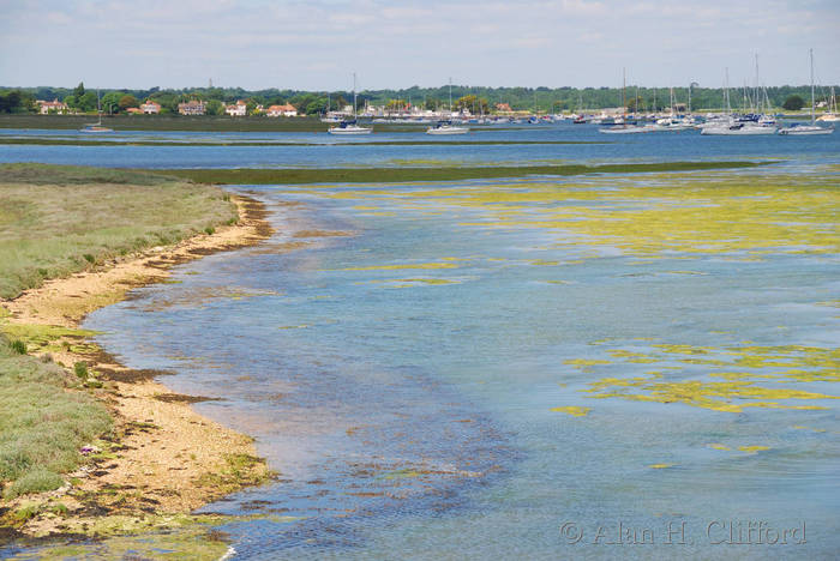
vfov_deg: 12.2
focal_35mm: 112
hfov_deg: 18.2
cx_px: 420
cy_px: 280
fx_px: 2627
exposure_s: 1/320
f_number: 7.1
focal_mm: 75
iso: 100
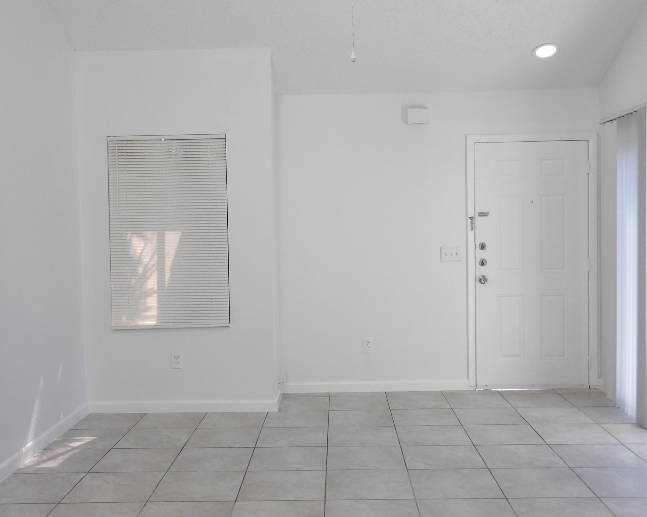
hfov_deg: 47.9
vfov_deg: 39.2
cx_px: 316
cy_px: 259
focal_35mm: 38
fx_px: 728
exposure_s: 1/40
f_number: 3.6
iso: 200
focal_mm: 5.9
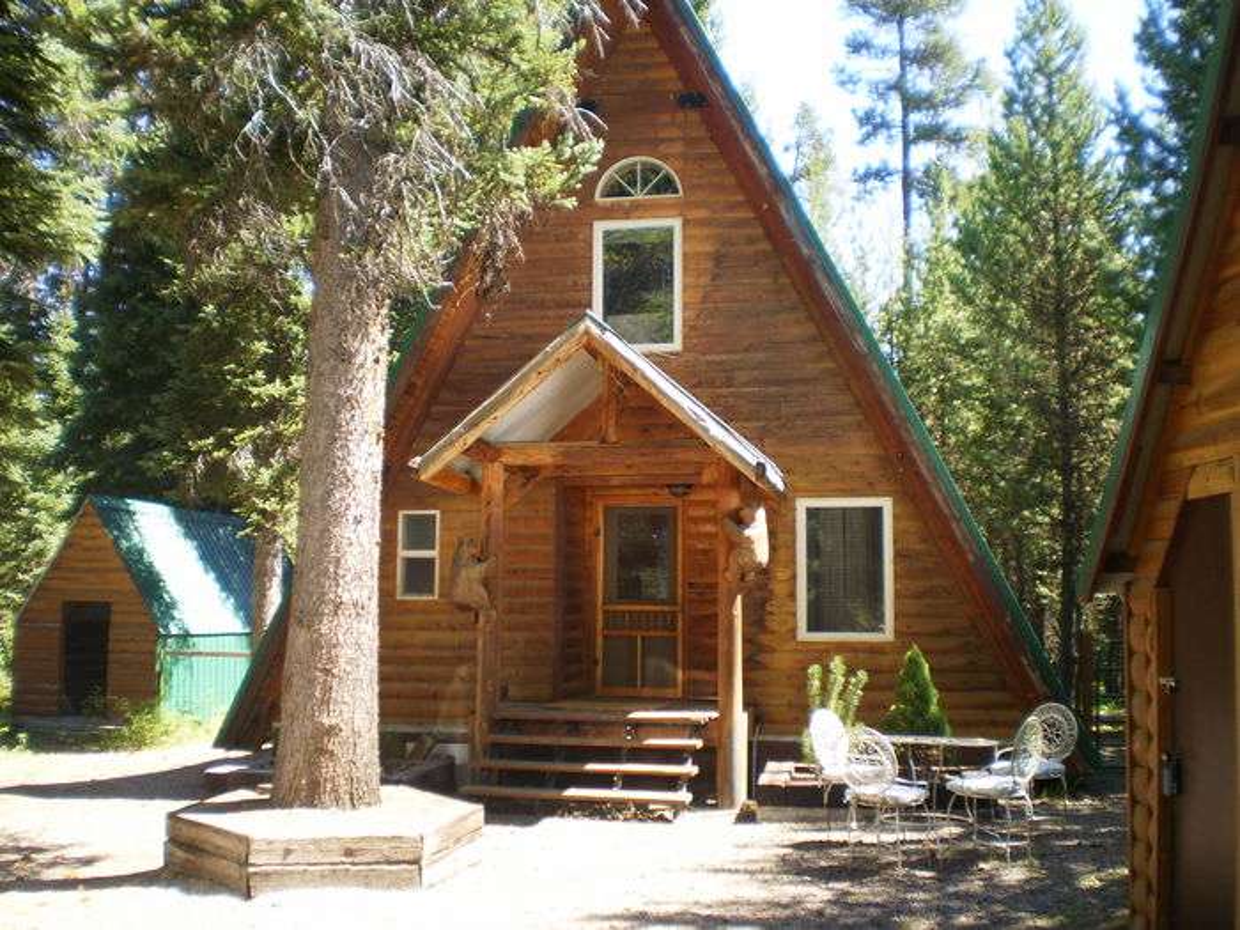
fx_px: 1290
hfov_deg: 51.4
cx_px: 620
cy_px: 465
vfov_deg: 39.7
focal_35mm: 36
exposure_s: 1/125
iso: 64
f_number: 3.1
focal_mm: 6.3
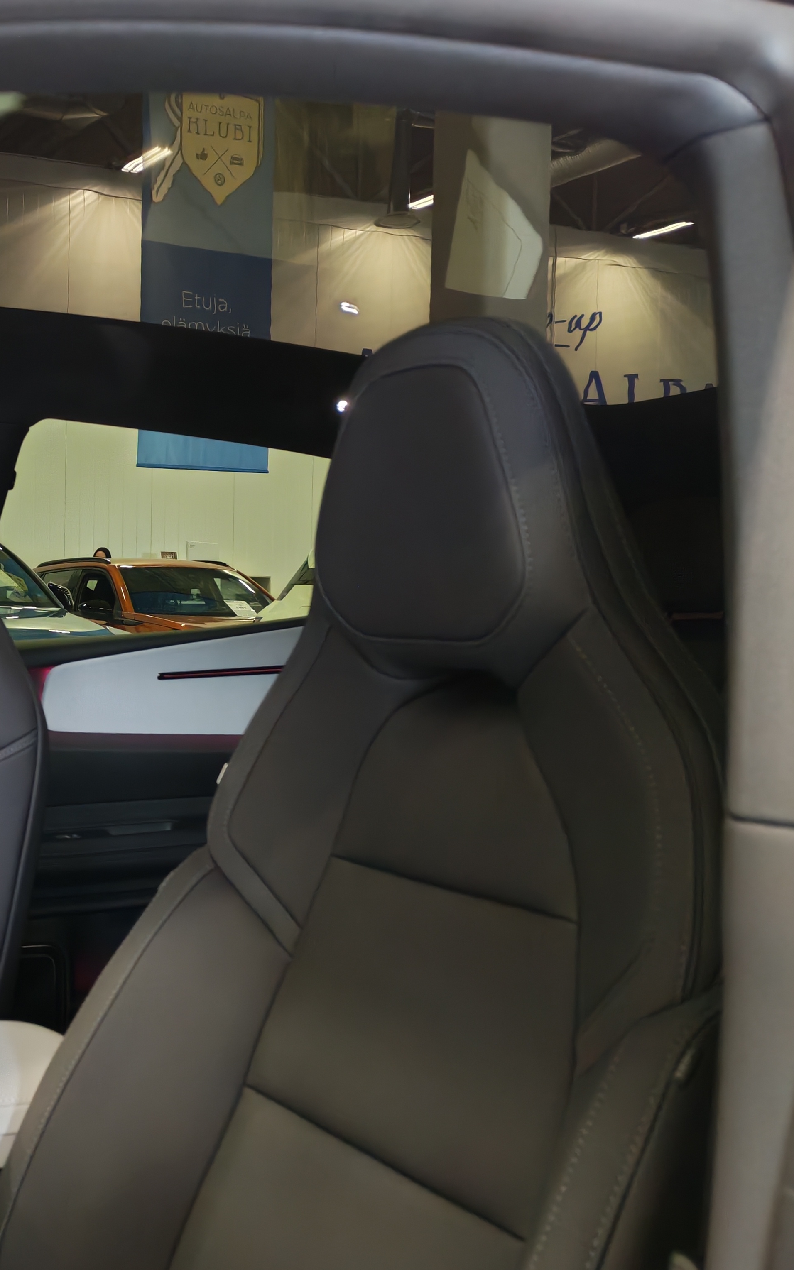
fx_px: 1523
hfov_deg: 27.9
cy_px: 633
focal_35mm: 44
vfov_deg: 45.3
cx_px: 51
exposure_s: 1/100
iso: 856
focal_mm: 6.12
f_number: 1.9
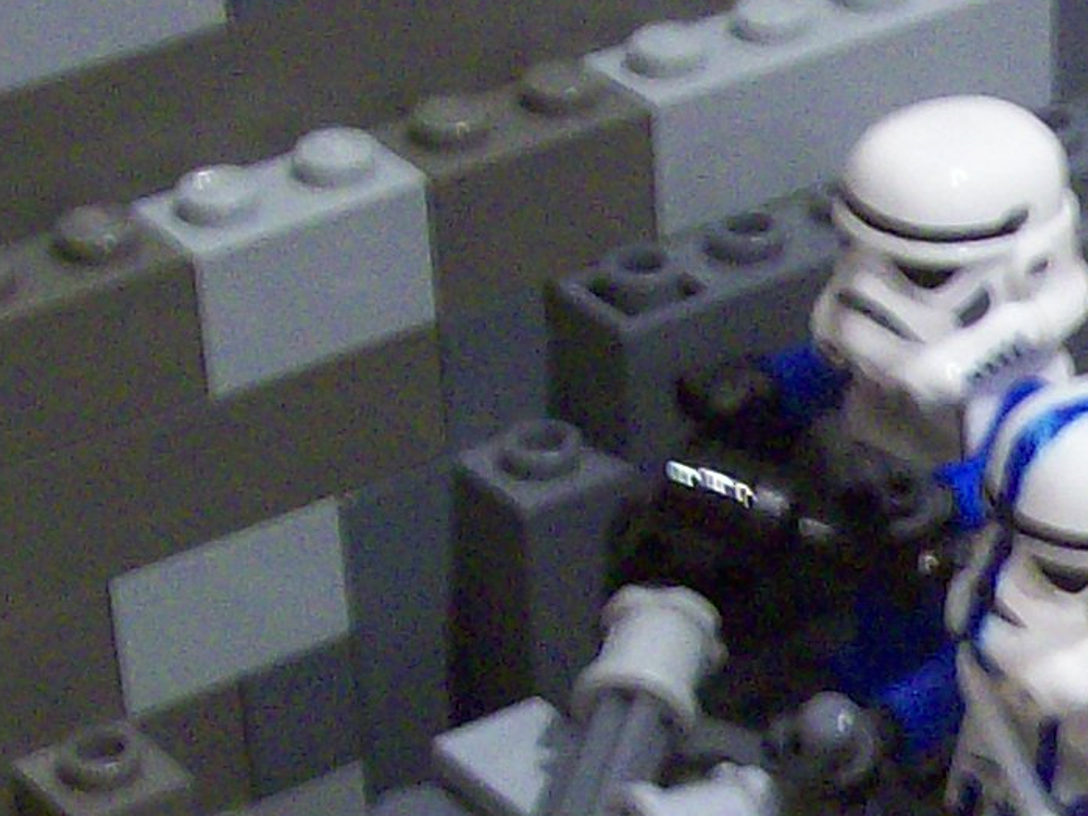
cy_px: 796
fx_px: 4621
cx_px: 1534
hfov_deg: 12.9
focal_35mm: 147
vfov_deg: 10.0
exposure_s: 1/12
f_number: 2.7
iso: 160
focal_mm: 6
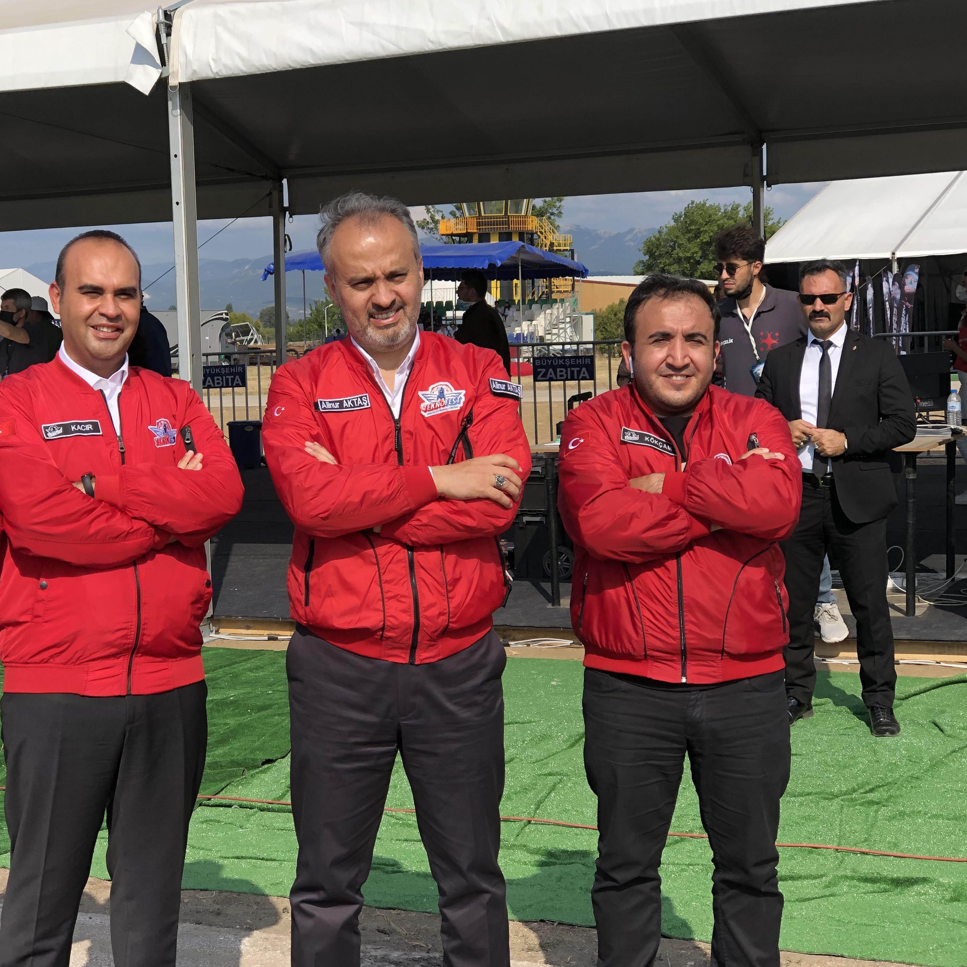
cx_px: 335
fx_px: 2149
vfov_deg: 25.4
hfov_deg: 25.2
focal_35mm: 68
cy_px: 482
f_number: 2.8
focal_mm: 6.6
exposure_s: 1/666
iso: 20
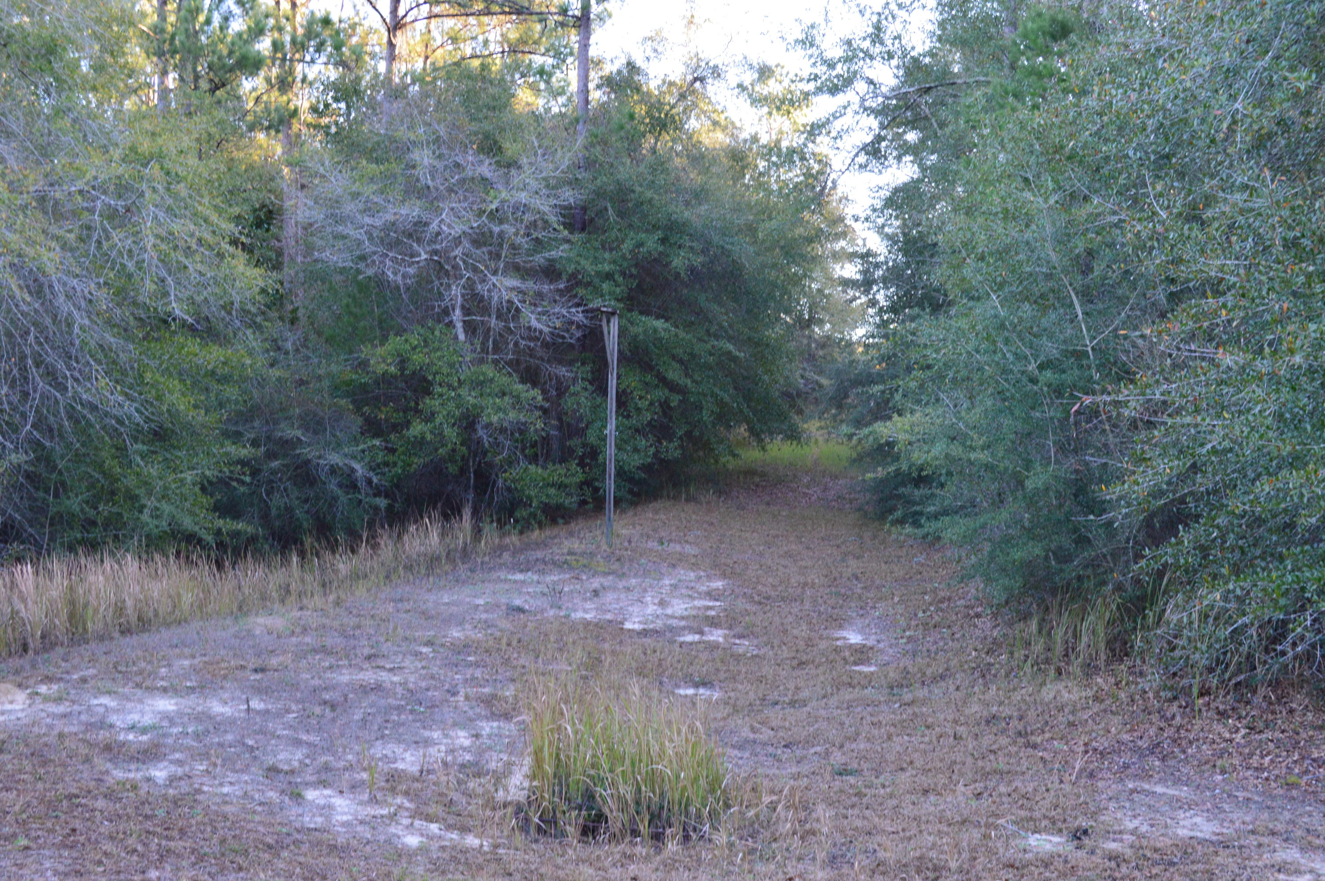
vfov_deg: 30.8
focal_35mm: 44
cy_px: 440
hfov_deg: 45.0
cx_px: 662
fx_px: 1599
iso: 800
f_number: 8
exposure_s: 1/60
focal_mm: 29
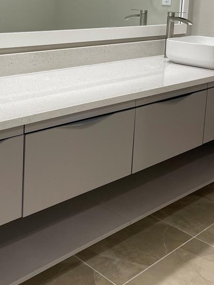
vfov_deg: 36.8
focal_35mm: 50
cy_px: 56
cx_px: 54
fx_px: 412
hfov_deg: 28.7
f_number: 1.6
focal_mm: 5.1
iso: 64
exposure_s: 1/60
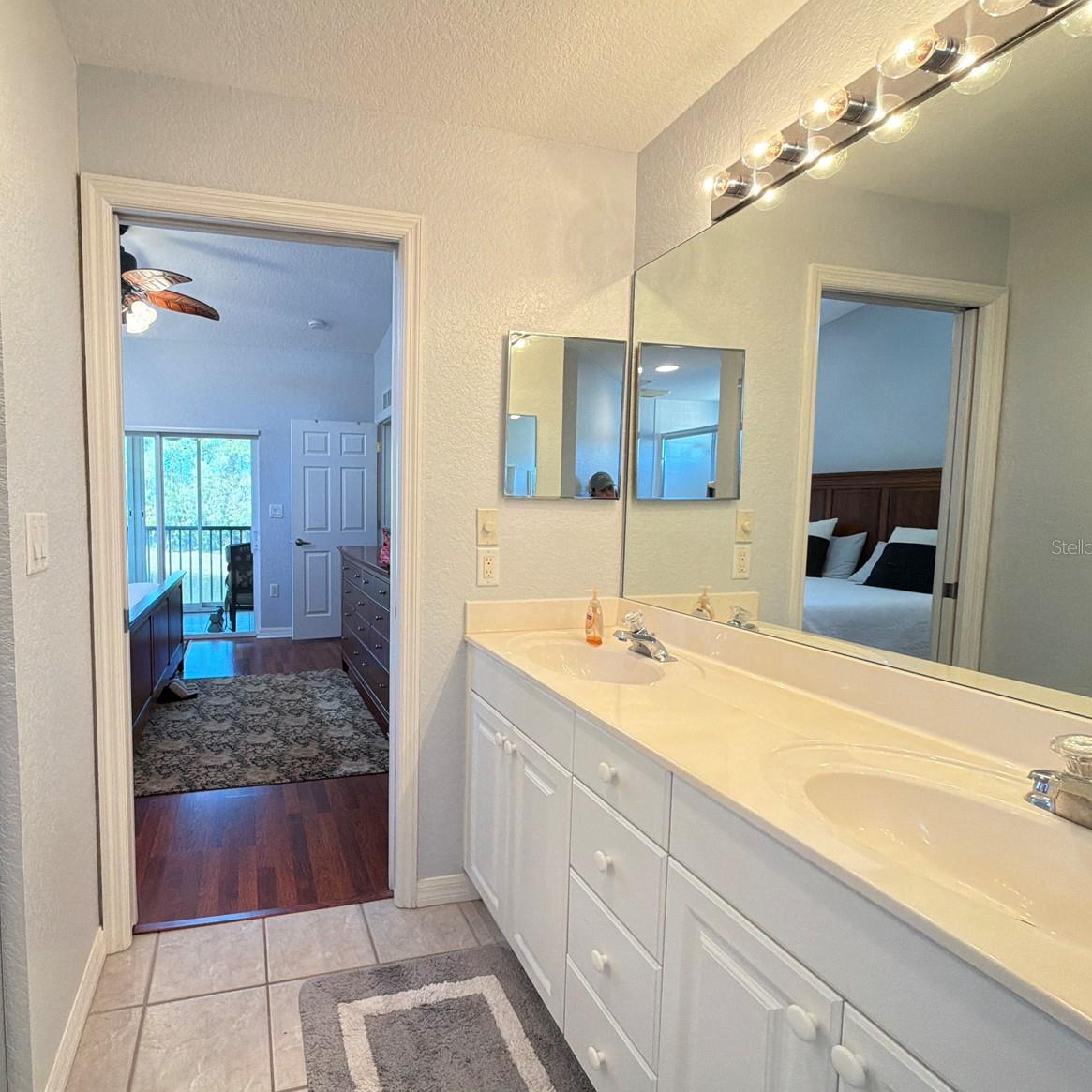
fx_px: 607
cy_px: 546
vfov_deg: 84.0
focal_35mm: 17
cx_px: 390
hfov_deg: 81.9
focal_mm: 2.22
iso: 250
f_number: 2.2
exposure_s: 1/60
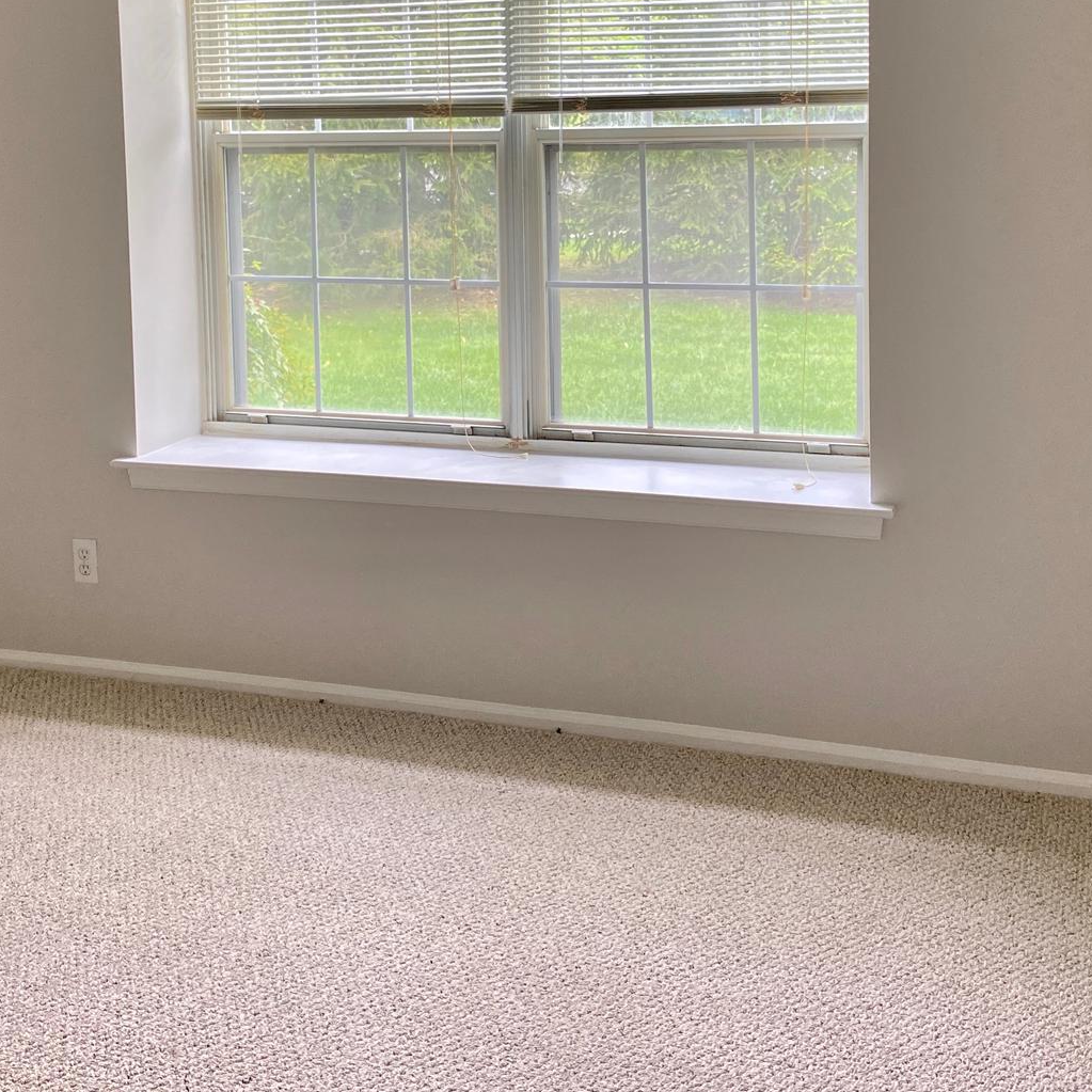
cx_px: 508
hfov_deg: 36.8
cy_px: 281
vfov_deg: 36.0
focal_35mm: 46
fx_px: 1642
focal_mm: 4.25
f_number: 1.8
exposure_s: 1/98
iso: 125
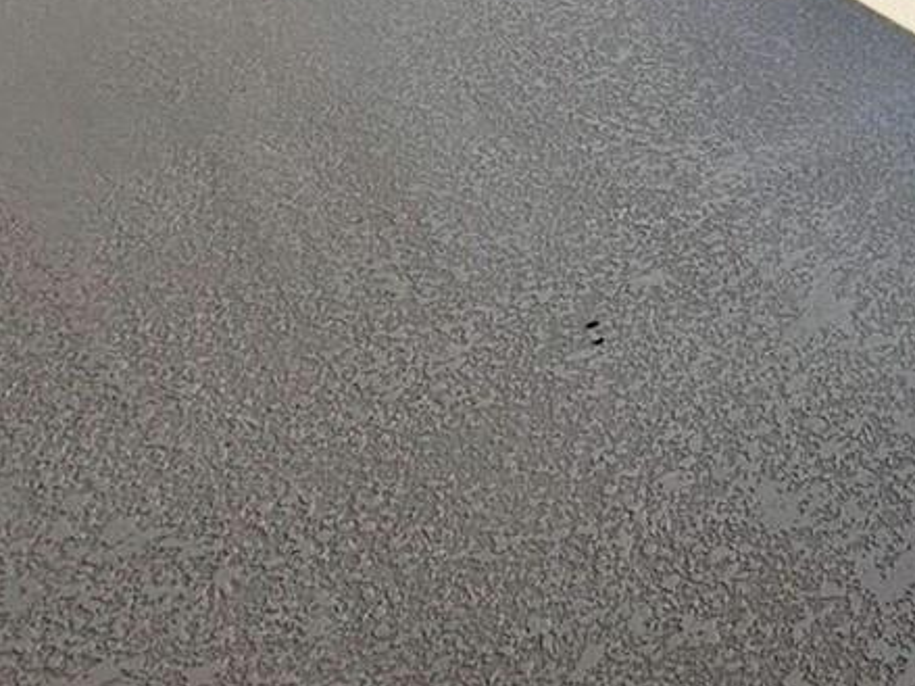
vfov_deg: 20.3
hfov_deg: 32.0
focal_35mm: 51
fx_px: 1348
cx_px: 1063
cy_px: -548
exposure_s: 1/2174
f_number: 2.2
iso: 40
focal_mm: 2.22
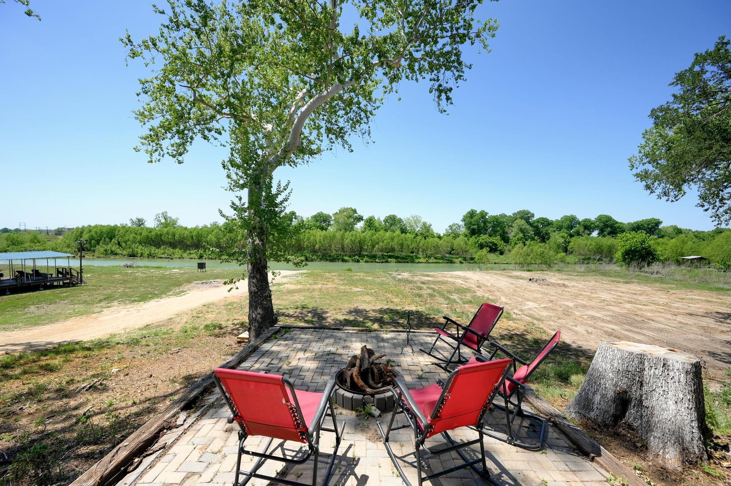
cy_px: 243
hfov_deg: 104.3
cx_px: 366
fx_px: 284
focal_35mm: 14
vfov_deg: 81.1
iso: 2000
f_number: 6.3
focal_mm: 14
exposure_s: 1/8000
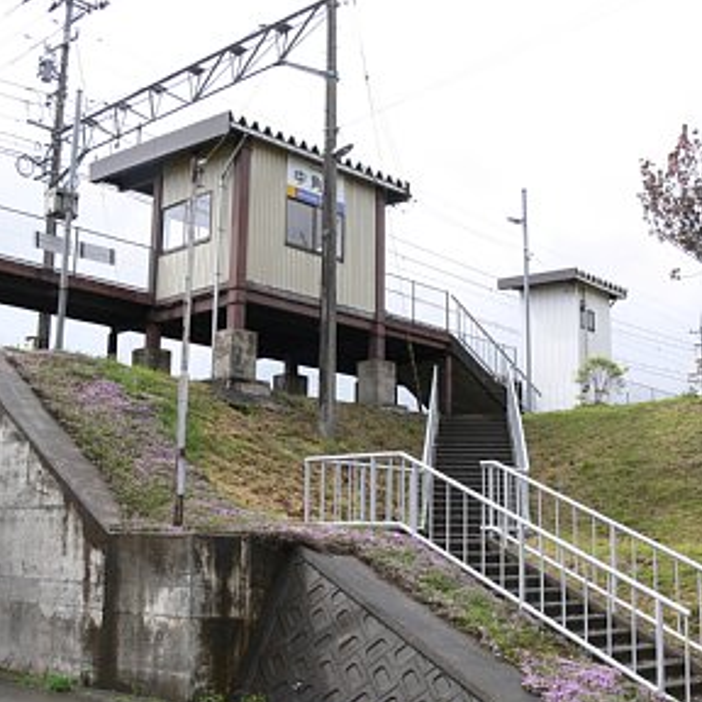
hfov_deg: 39.1
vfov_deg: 39.2
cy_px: 358
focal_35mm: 43
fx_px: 987
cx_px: 307
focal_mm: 7.4
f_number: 5.6
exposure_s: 1/250
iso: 80
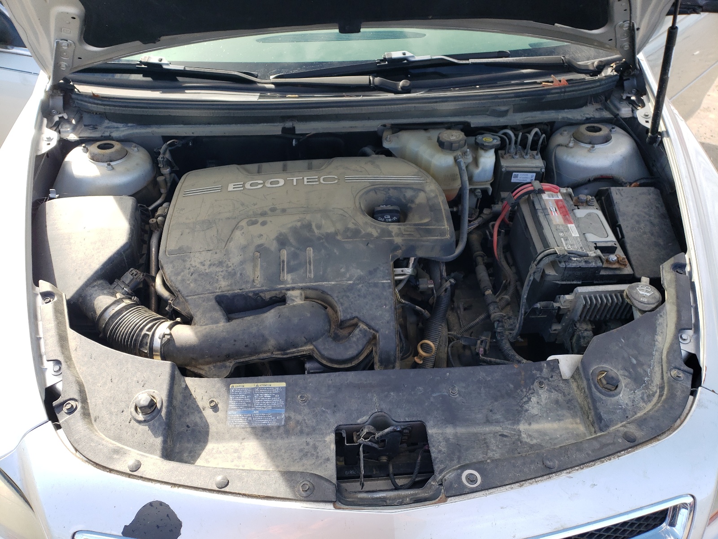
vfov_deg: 53.1
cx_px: 359
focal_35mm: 26
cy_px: 270
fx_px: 539
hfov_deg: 67.3
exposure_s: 1/455
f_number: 1.5
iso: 50
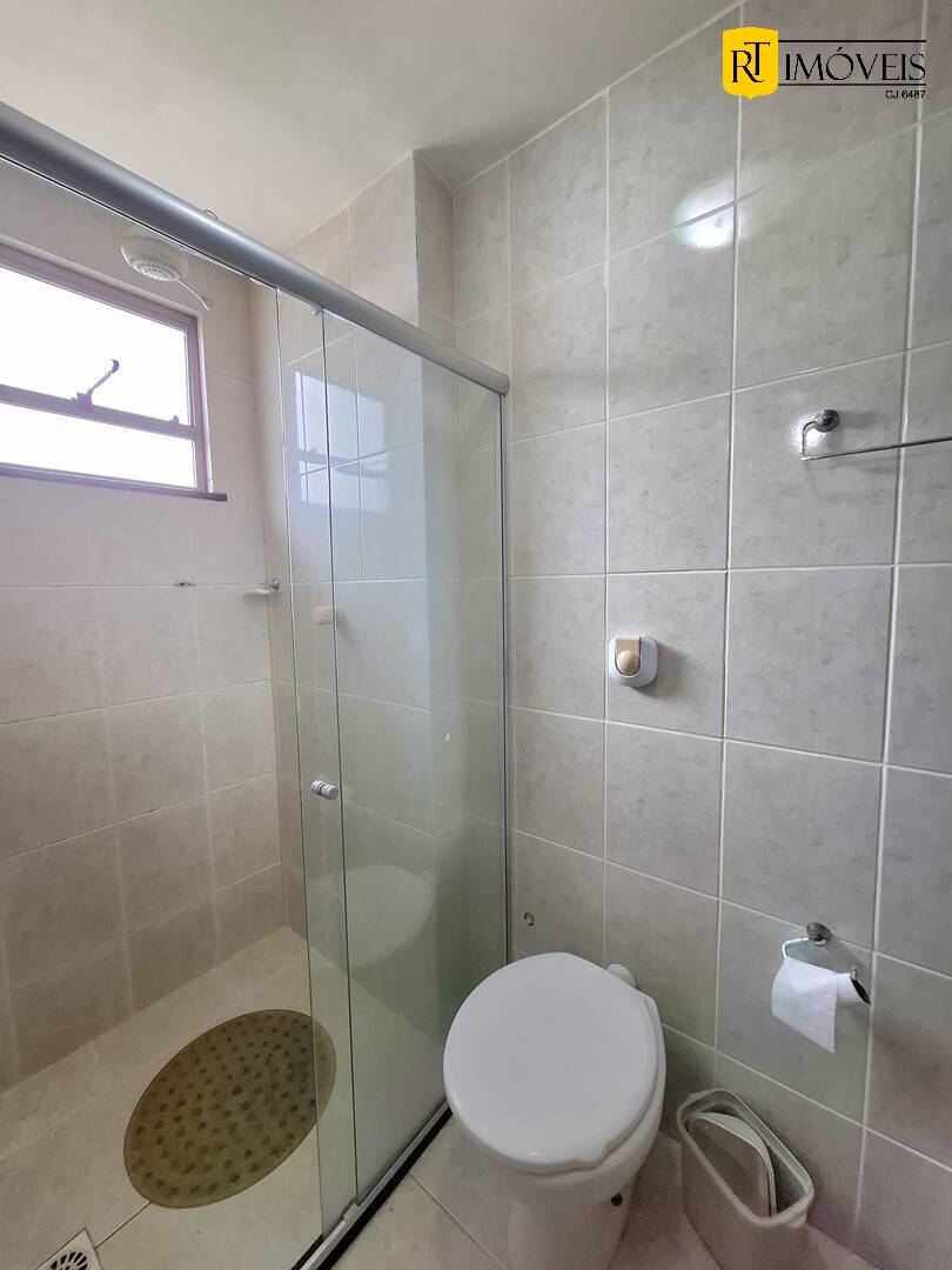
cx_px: 476
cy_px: 635
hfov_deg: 89.9
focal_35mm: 13
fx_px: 477
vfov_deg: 106.2
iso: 100
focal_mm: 1.74
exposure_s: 1/40
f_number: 2.2
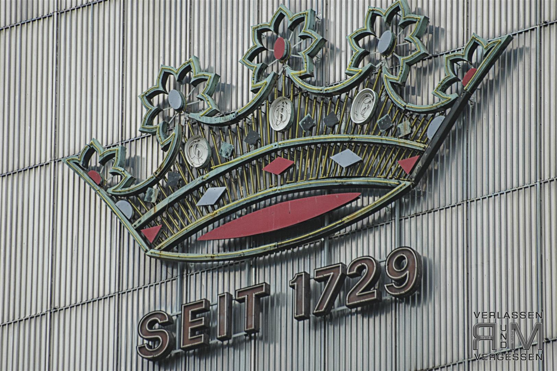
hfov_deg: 4.6
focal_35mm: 450
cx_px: 278
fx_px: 6957
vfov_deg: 3.1
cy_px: 186
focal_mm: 300
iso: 200
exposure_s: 1/200
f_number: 5.6
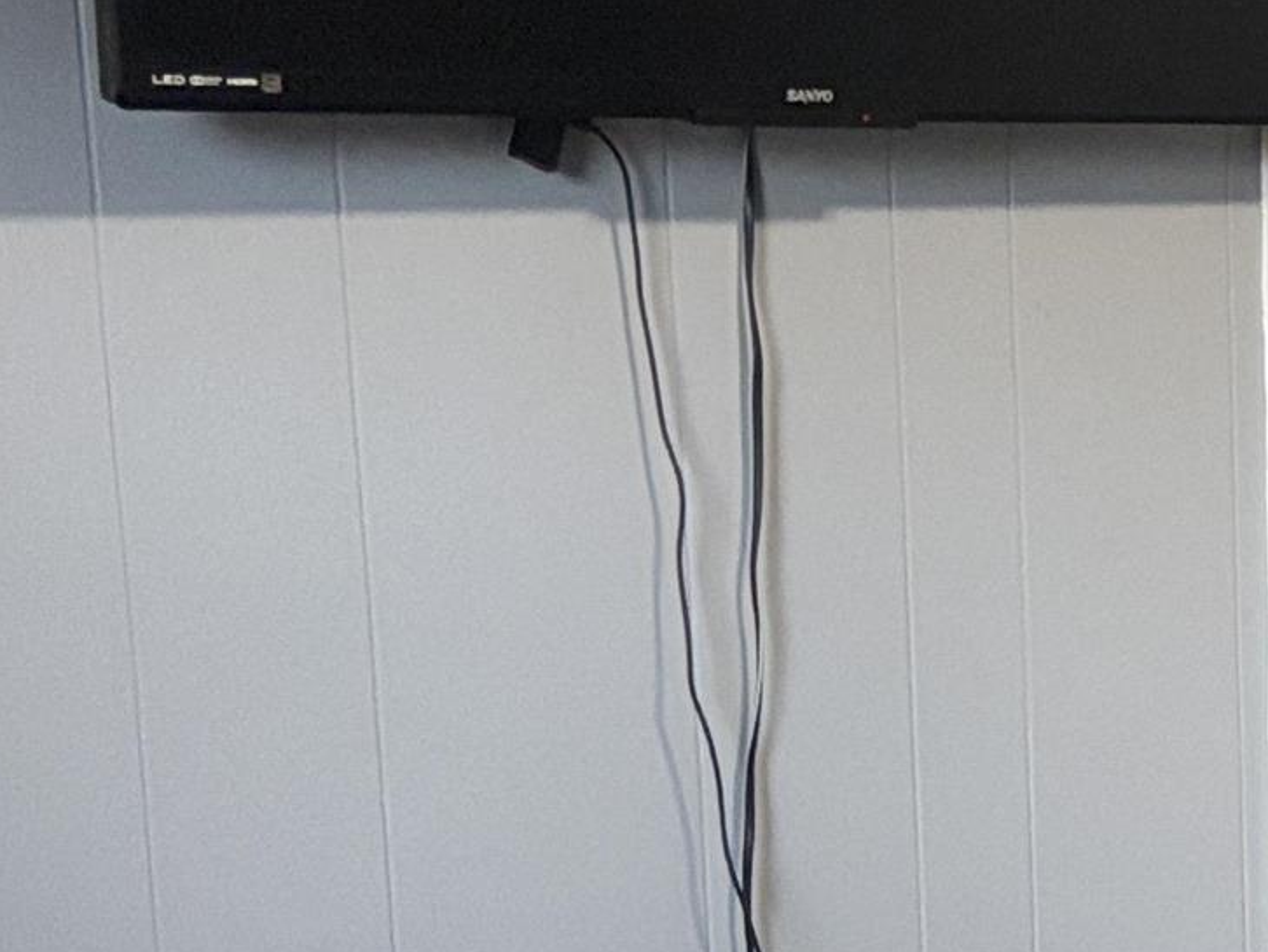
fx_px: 4031
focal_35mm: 110
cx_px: 2527
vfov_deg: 13.3
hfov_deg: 14.7
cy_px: 889
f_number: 1.6
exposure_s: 1/60
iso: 500
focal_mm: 5.96
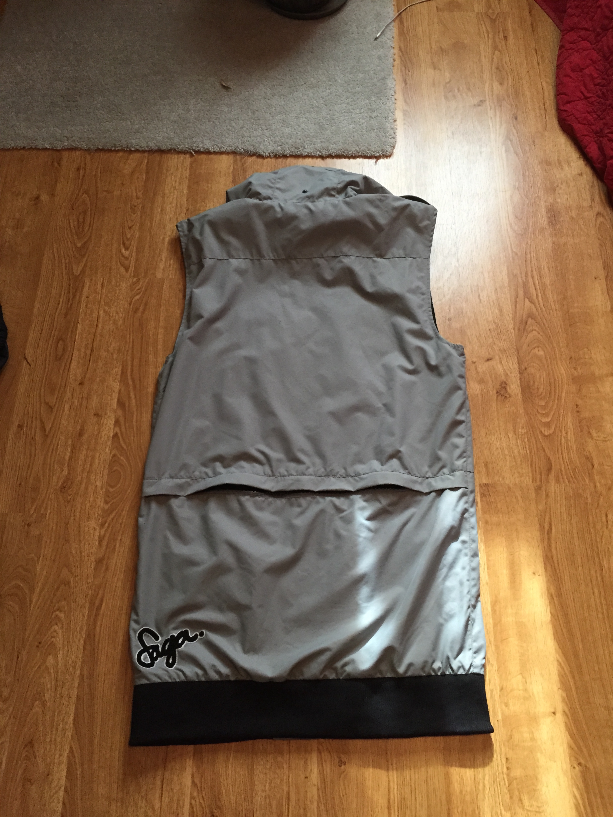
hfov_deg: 48.2
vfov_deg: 61.7
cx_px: 306
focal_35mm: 29
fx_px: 685
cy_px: 408
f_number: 2.2
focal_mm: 4.15
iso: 200
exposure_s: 1/30
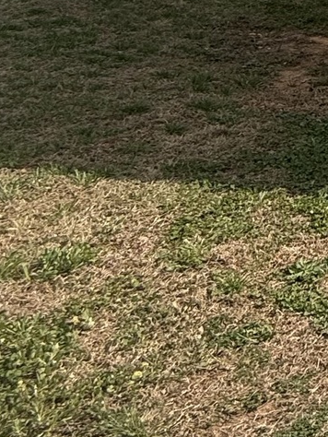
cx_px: 762
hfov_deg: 14.8
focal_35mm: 68
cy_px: -126
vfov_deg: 24.9
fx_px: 858
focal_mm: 2.22
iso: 50
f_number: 2.2
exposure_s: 1/1613
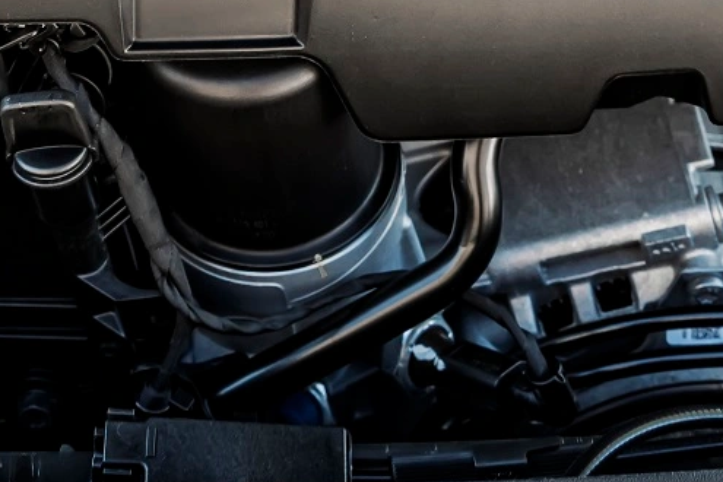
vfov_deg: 12.8
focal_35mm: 102
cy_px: -207
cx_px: 81
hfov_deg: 19.7
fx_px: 2048
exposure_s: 1/15
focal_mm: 24
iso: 400
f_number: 6.3
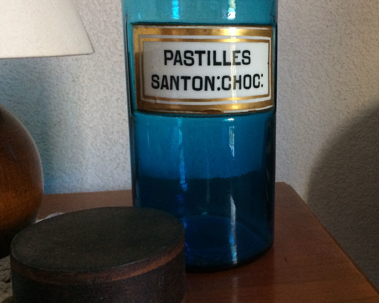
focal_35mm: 43
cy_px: 128
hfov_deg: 42.2
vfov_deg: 34.8
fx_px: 482
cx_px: 259
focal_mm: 4.15
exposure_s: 1/33
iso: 320
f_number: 2.2
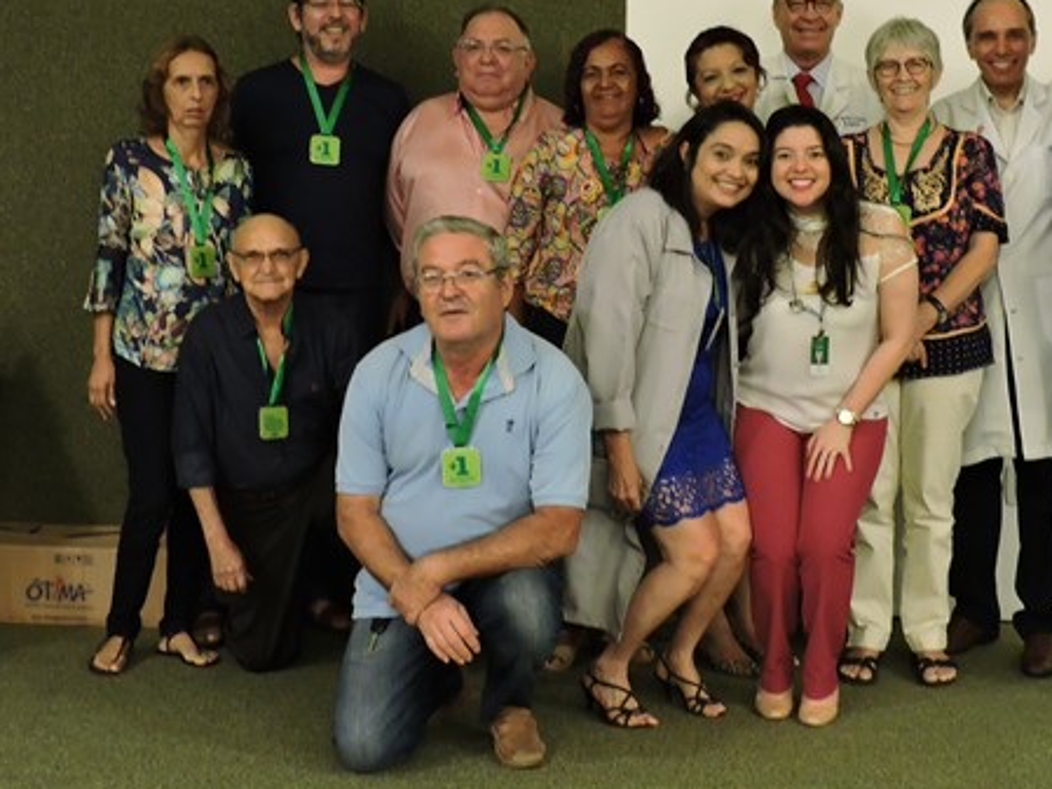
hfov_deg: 33.6
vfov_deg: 25.6
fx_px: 1733
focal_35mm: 57
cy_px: 332
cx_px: 668
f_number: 3.3
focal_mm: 7.1
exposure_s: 1/13
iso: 720
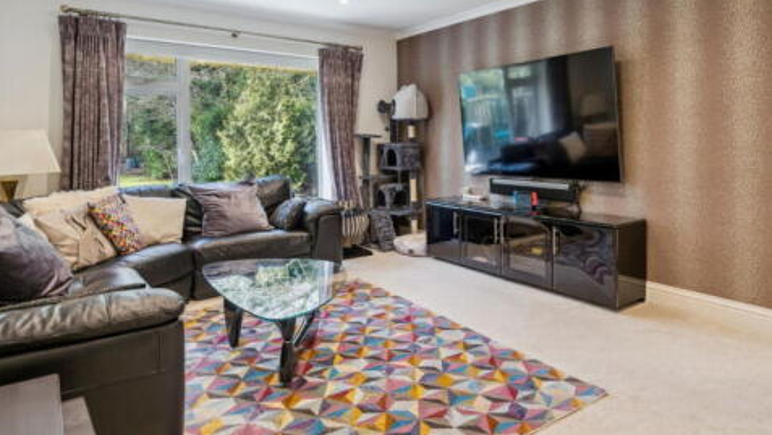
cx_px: 449
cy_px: 158
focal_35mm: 23
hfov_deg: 78.1
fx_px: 471
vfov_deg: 49.0
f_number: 8
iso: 400
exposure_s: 1/20
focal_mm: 16
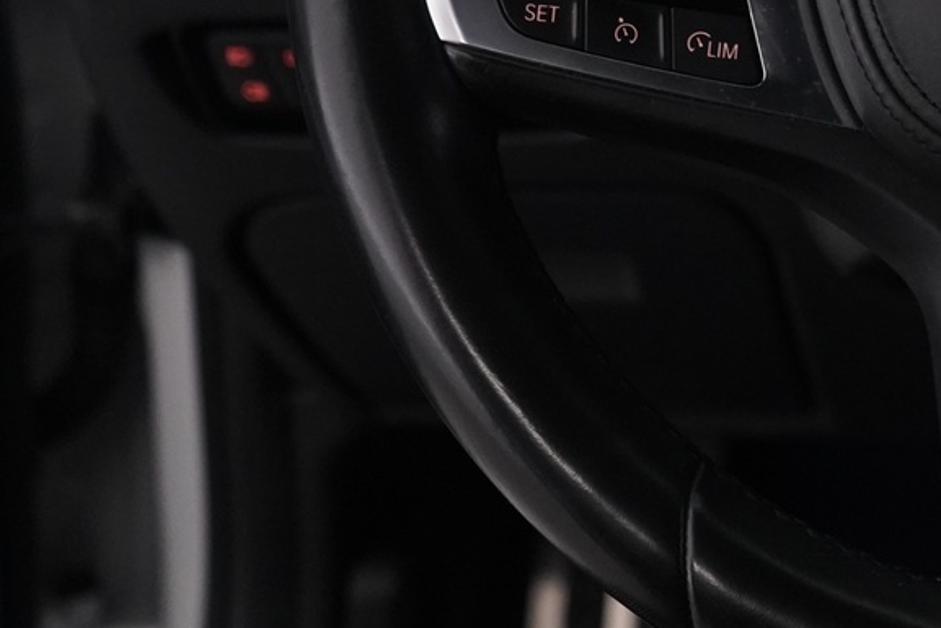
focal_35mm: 87
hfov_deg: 21.6
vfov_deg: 15.3
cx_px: 1143
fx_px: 2275
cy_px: -69
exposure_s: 1/80
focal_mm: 31
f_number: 4
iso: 4000
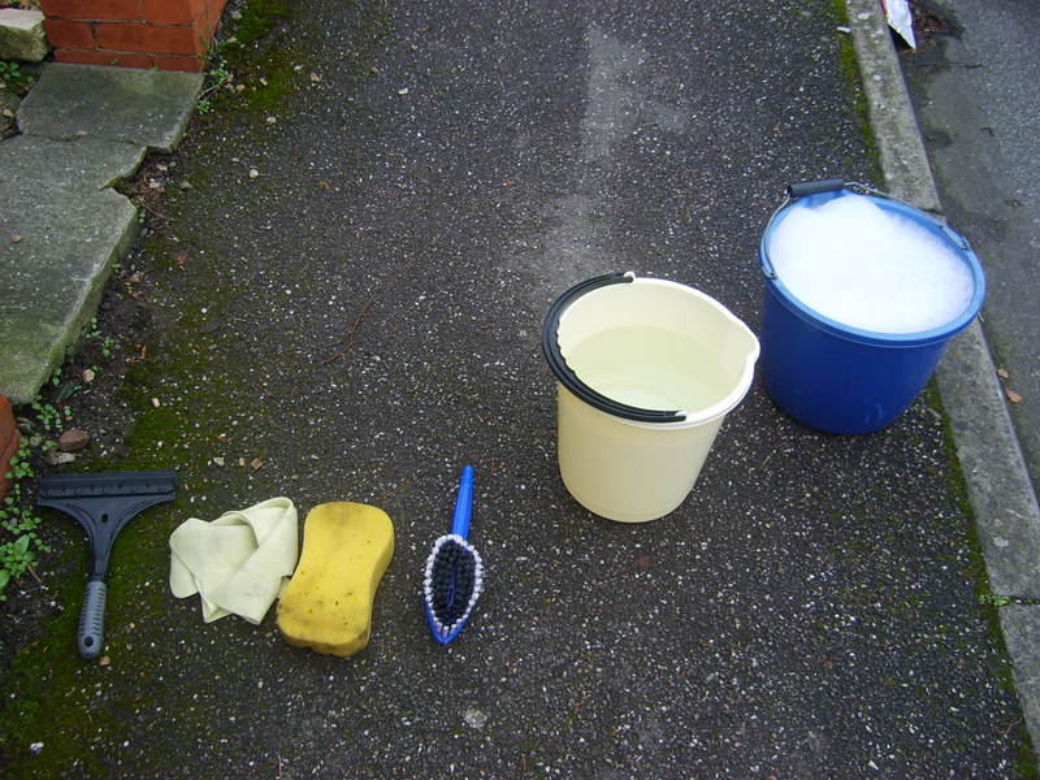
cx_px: 520
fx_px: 1052
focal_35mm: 35
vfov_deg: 40.7
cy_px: 390
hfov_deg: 52.6
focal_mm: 5.8
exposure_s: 1/60
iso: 50
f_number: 2.8
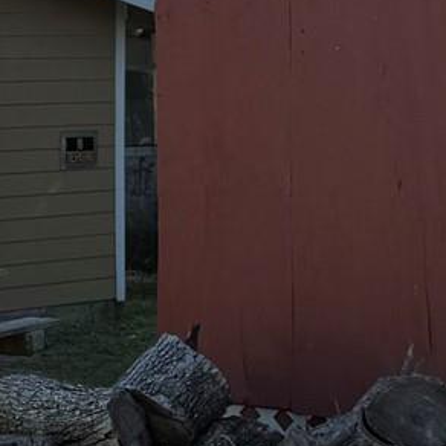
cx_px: -246
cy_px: 136
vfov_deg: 11.7
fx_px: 2172
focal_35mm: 149
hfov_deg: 11.2
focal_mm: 6.76
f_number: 1.78
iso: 80
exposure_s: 1/3279
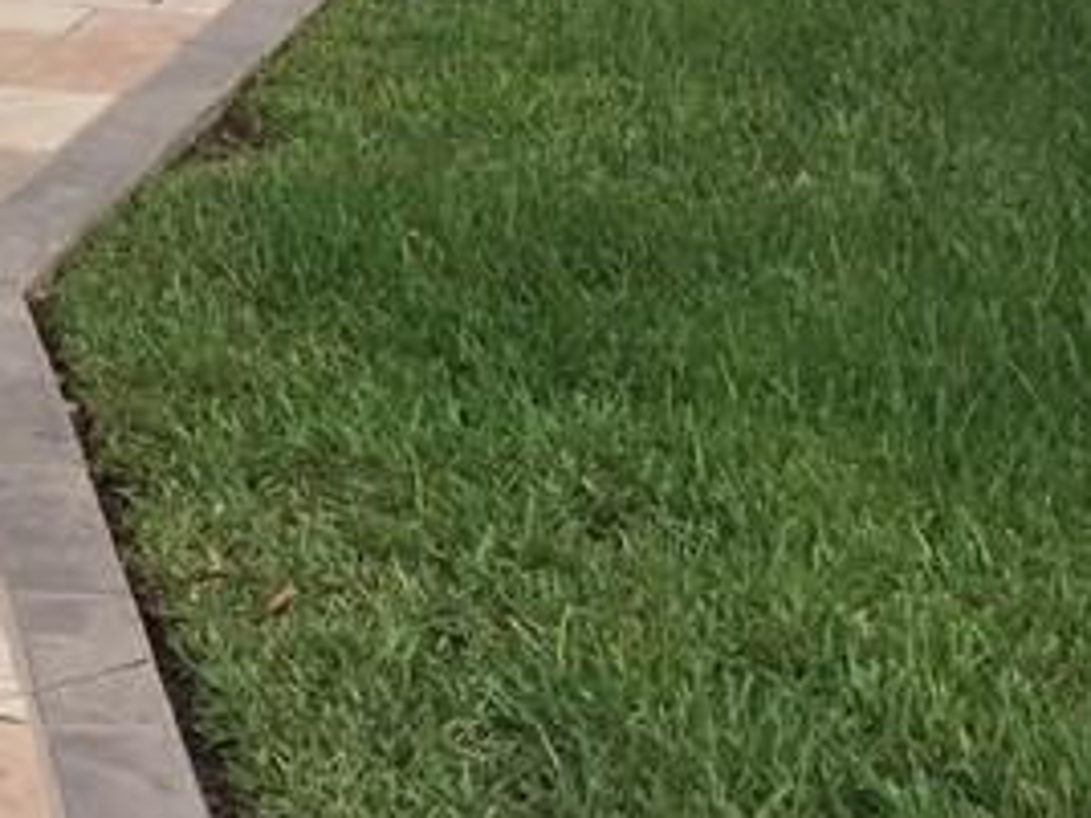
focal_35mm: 111
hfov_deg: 15.5
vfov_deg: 12.3
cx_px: -814
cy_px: -643
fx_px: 3498
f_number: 2.2
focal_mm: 4.15
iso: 32
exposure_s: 1/1364
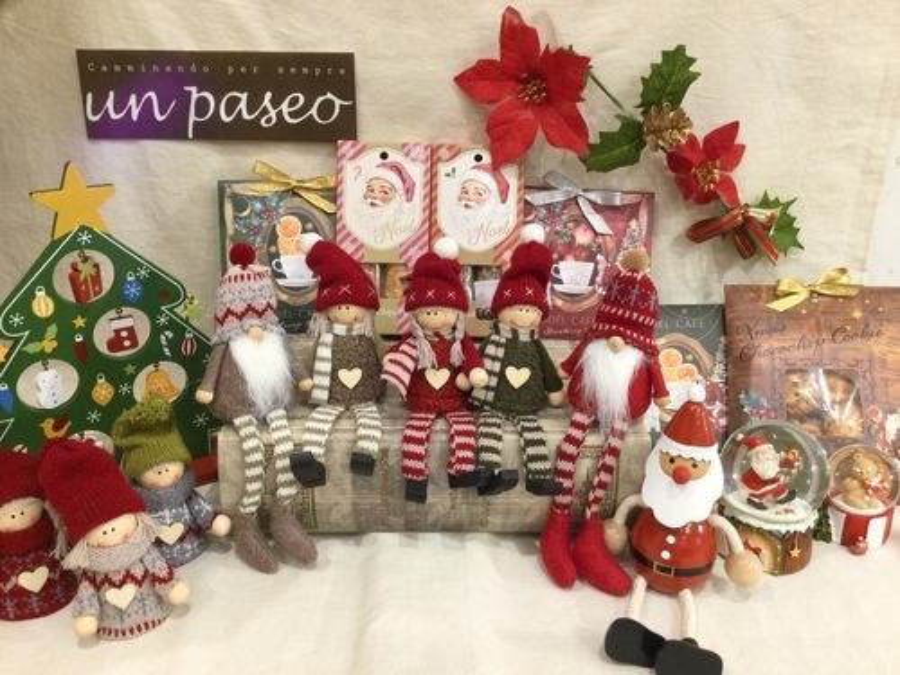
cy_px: 338
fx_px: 806
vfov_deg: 45.4
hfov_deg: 58.4
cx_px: 450
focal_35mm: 31
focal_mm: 3.3
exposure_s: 1/30
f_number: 2.4
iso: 50
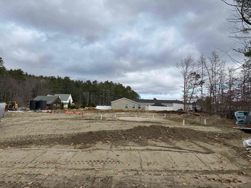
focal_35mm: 24
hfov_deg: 71.6
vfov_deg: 56.8
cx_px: 126
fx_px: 174
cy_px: 94
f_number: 1.78
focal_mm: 6.76
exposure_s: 1/2611
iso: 80
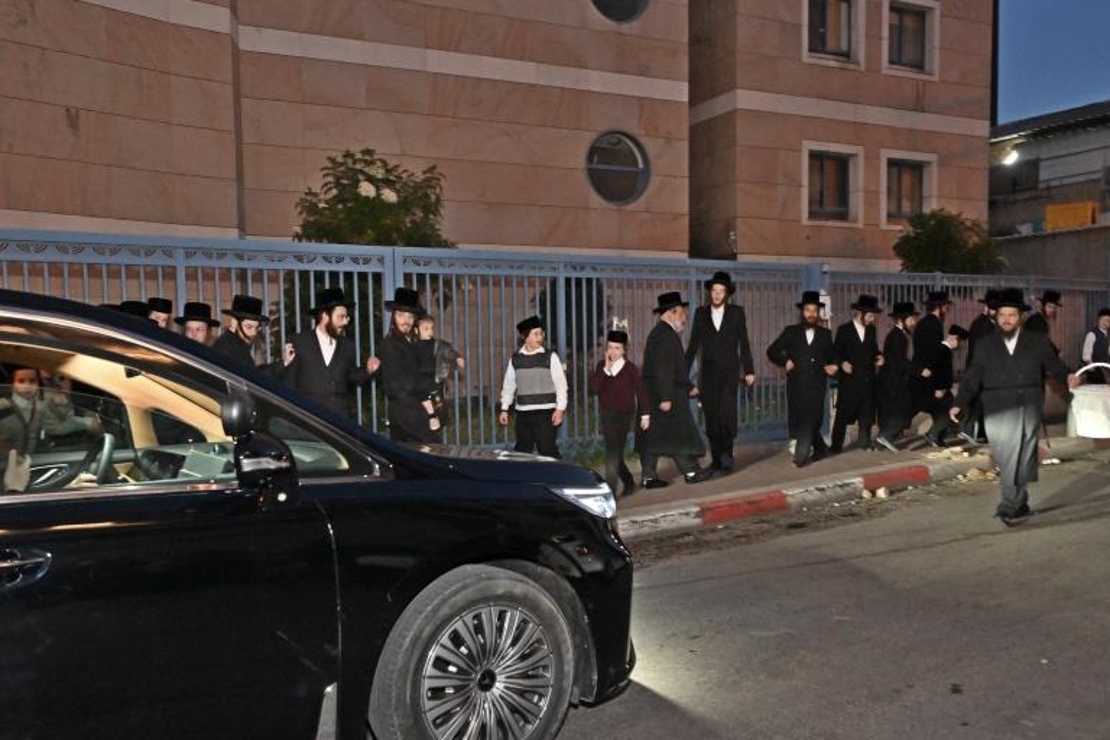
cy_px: 424
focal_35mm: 32
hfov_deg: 58.7
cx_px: 542
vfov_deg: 41.0
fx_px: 987
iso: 2000
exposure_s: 1/160
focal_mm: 24
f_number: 4
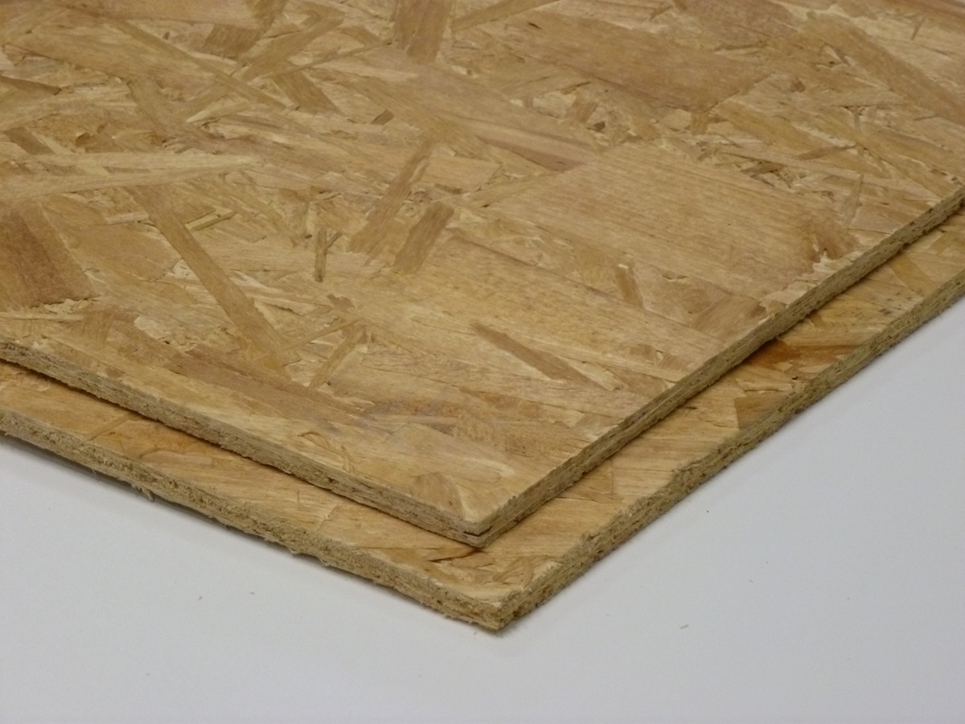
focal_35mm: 142
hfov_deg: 13.9
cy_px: 362
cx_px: 482
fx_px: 3959
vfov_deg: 10.4
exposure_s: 1/40
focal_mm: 25.5
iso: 400
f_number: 5.3
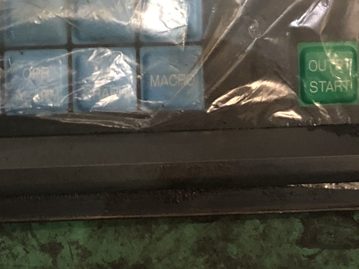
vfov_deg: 12.2
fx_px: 1172
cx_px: 5
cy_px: -188
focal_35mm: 113
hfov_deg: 17.1
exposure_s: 1/7
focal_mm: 3.99
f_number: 1.8
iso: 80
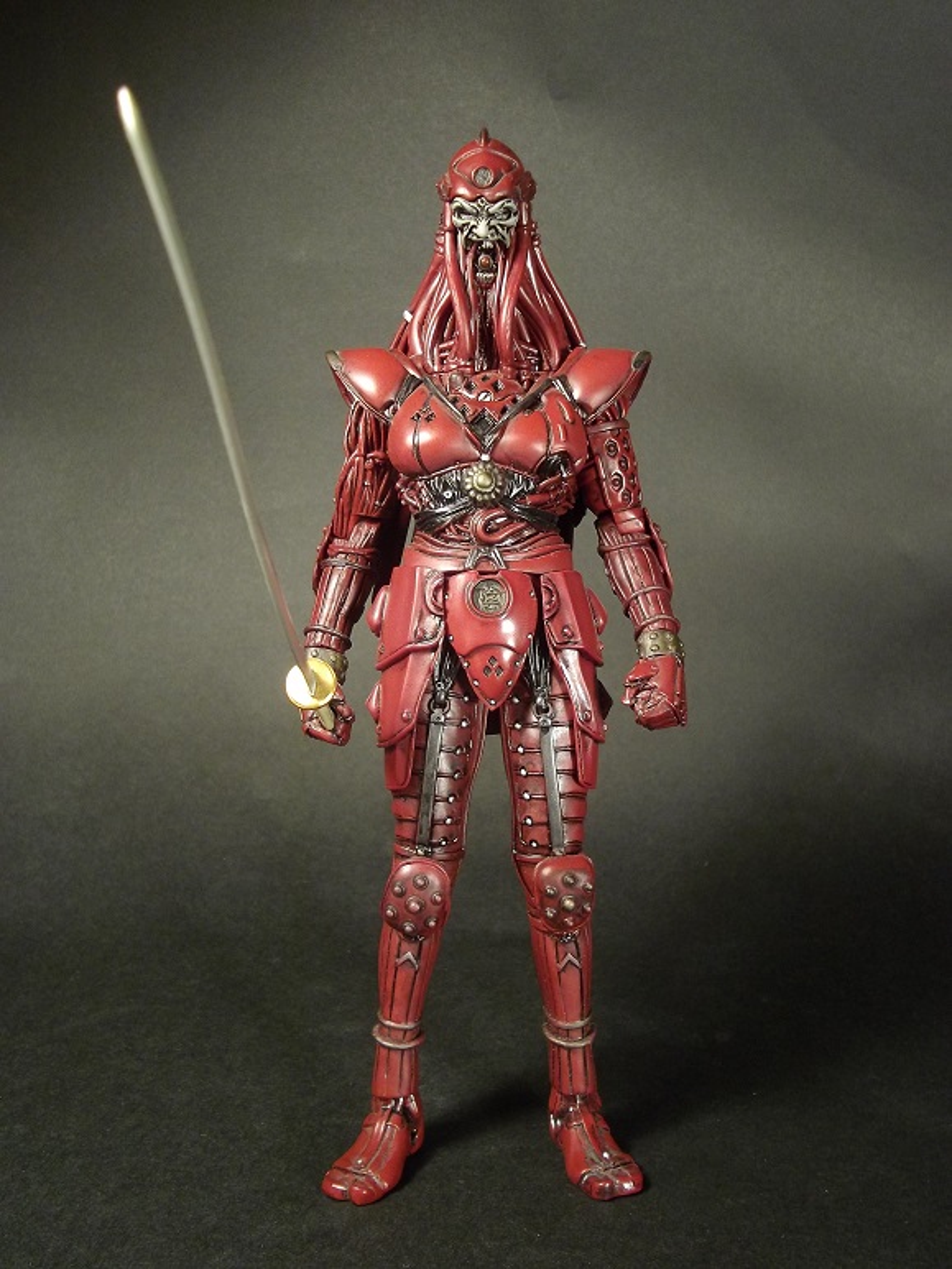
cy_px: 634
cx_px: 476
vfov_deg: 56.8
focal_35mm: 32
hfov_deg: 44.2
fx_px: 1173
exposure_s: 1/13
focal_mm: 5.8
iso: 200
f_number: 3.5
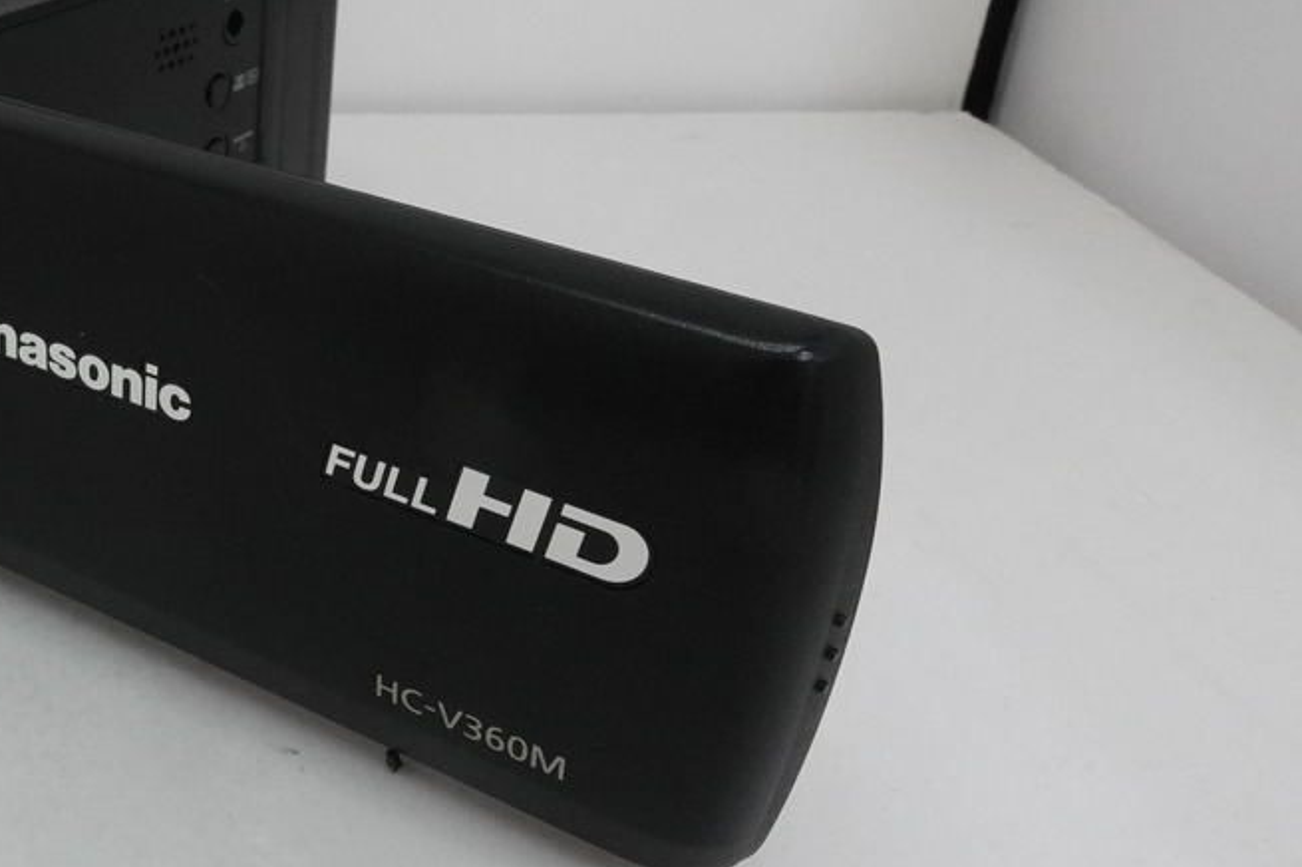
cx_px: 145
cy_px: 314
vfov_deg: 30.3
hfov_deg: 41.2
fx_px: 1590
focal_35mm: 44
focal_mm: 8.8
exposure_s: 1/30
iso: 1250
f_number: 11
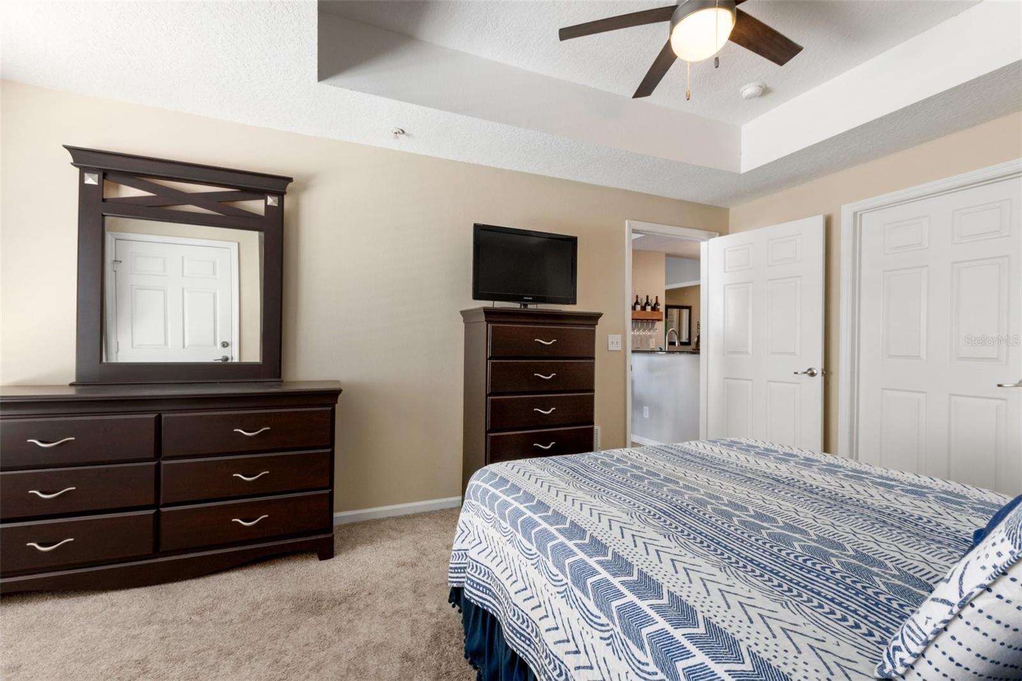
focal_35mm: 15
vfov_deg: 77.3
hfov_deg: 100.4
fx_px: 426
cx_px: 511
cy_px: 340
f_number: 7.1
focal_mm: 10
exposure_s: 1/20
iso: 400
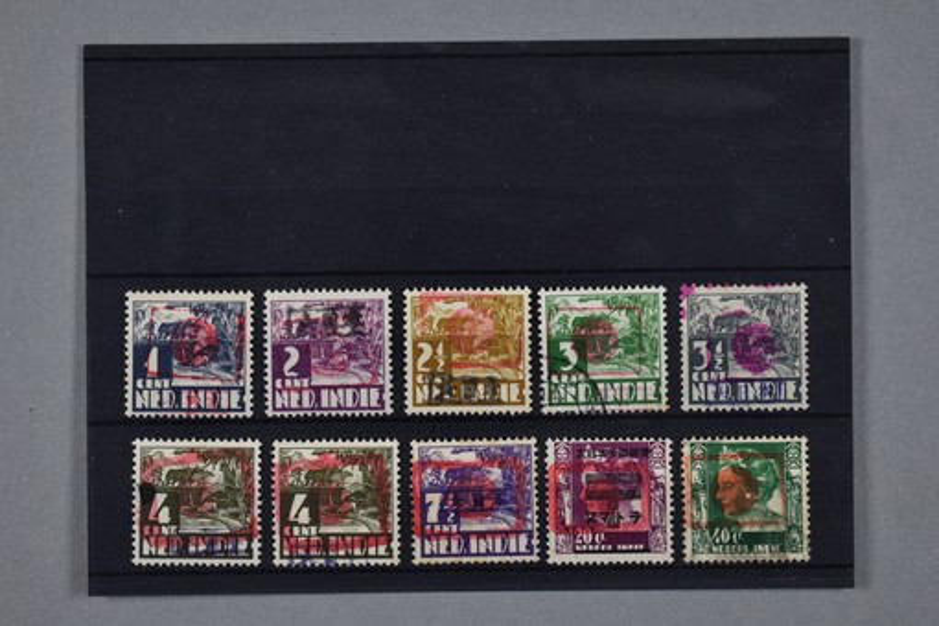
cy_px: 313
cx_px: 470
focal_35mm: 68
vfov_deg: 20.2
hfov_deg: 29.9
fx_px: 1760
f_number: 5
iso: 100
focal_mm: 45
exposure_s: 1/80
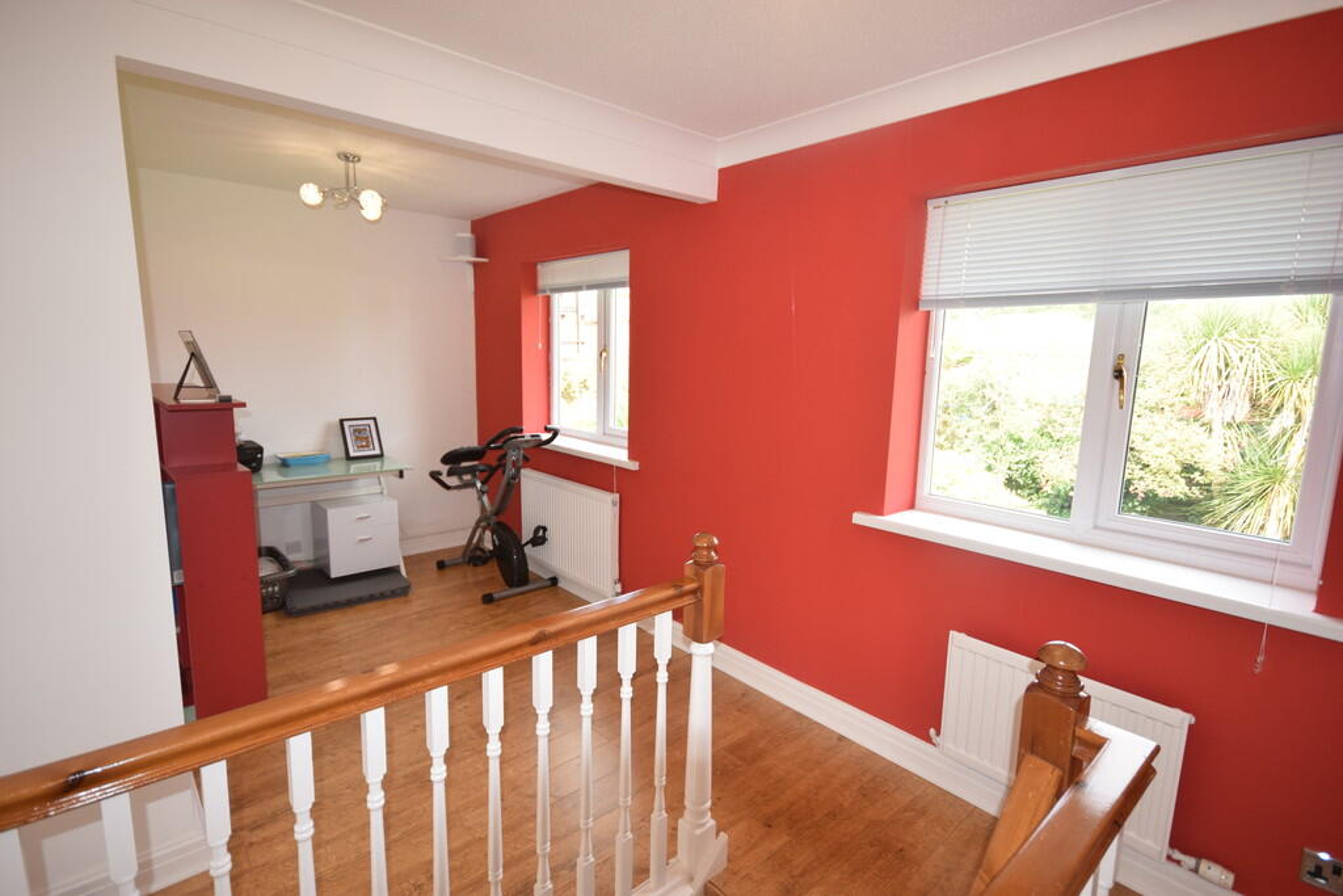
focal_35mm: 17
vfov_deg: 69.7
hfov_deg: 92.4
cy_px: 448
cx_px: 672
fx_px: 644
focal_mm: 11.5
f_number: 5.6
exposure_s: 1/125
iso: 450
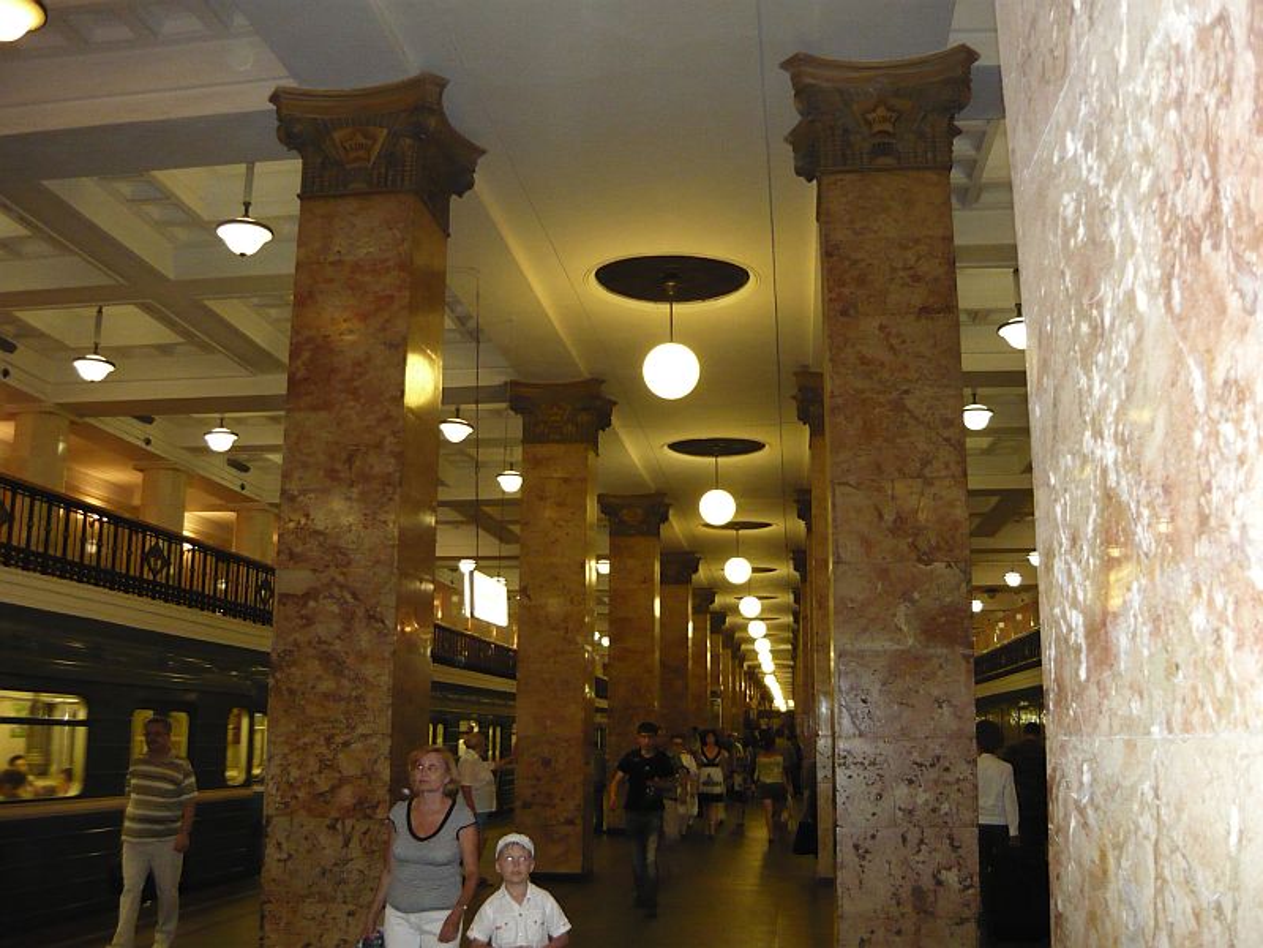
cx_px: 632
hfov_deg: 55.4
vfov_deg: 42.9
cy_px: 474
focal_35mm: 33
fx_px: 1204
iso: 500
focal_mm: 5.5
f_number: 2.8
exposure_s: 1/30
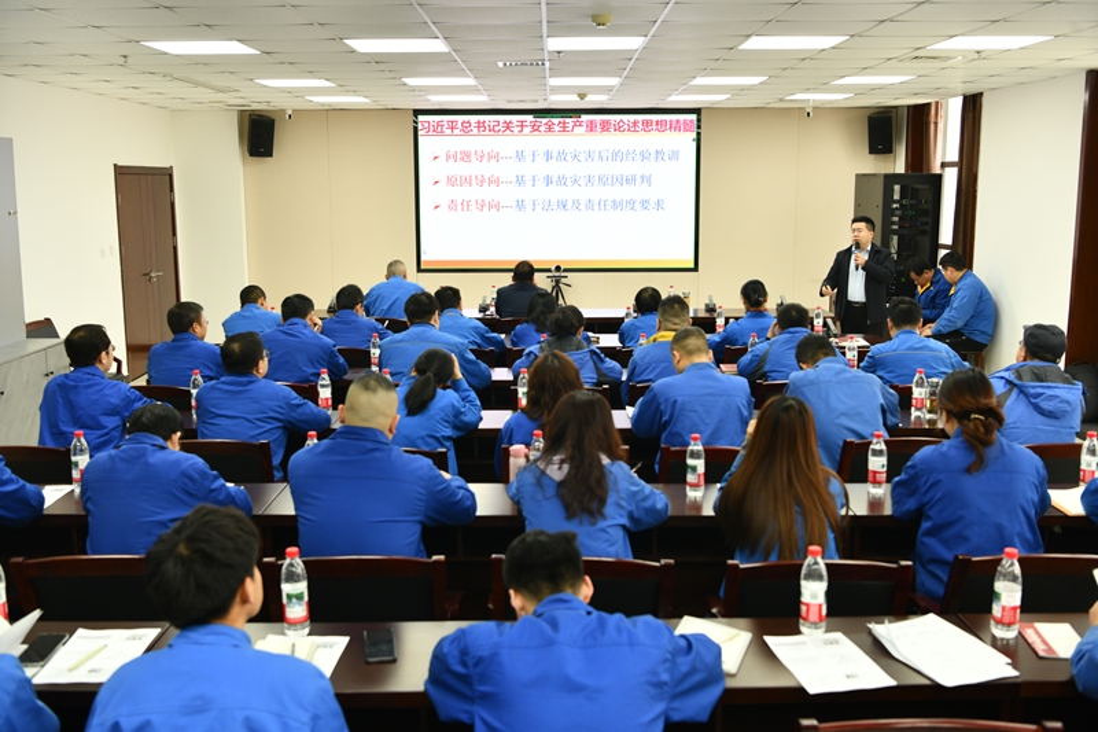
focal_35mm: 35
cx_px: 549
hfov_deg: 54.4
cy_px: 366
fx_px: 1067
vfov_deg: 37.8
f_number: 5
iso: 800
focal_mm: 35
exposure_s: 1/160
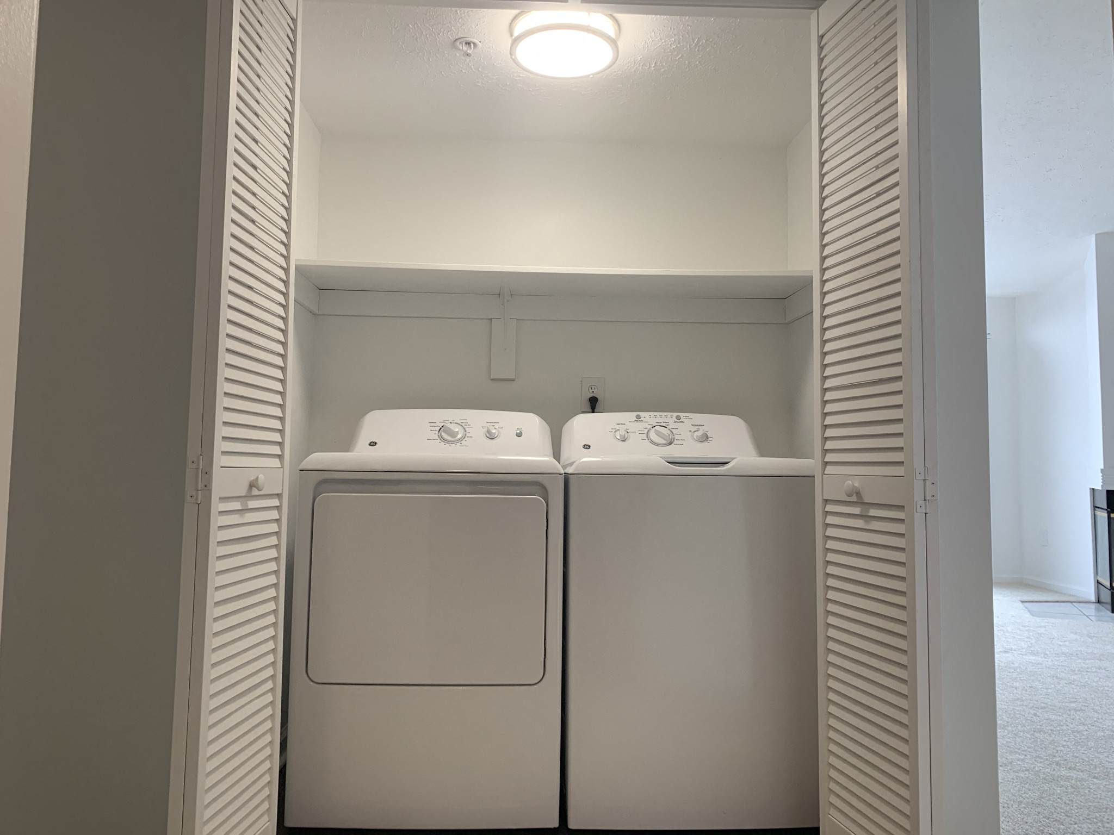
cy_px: 418
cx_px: 557
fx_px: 837
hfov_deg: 67.3
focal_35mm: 26
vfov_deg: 53.1
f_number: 1.8
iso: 64
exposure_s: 1/120
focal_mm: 4.25
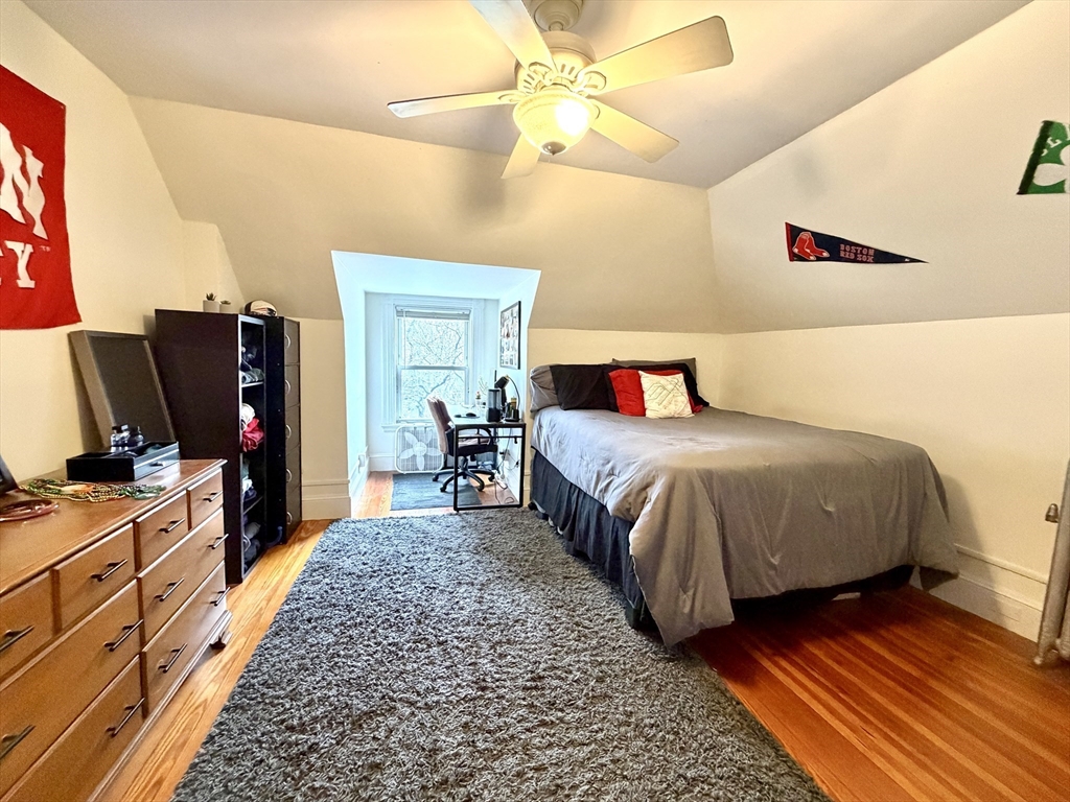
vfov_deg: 85.7
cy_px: 401
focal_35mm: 14
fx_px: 433
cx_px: 535
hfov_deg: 102.1
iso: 500
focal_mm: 2.22
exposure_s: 1/60
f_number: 2.2
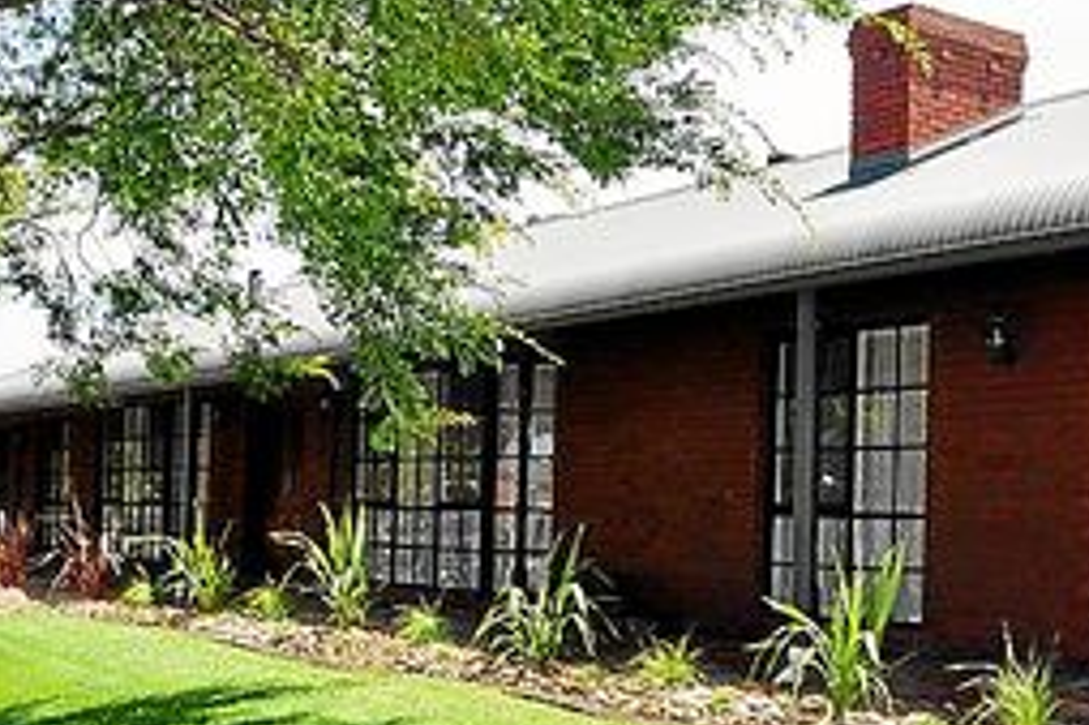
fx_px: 1511
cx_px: 622
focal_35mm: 50
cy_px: 435
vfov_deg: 26.9
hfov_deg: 39.5
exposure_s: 1/200
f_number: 10
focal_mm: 18
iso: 200
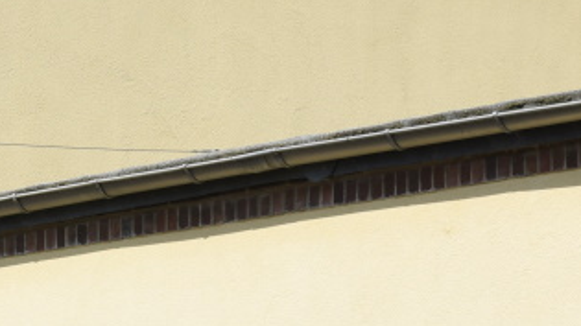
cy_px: 693
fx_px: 3157
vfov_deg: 5.8
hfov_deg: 10.3
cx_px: -136
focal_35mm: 205
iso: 100
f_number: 8
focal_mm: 44
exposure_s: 1/200
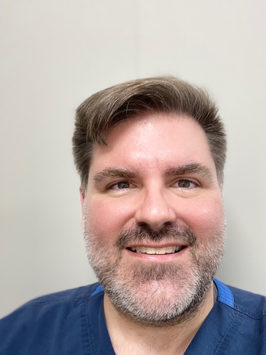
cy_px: 178
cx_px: 133
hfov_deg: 46.8
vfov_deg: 60.0
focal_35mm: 30
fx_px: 307
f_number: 2.2
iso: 125
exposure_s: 1/60
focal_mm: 2.71
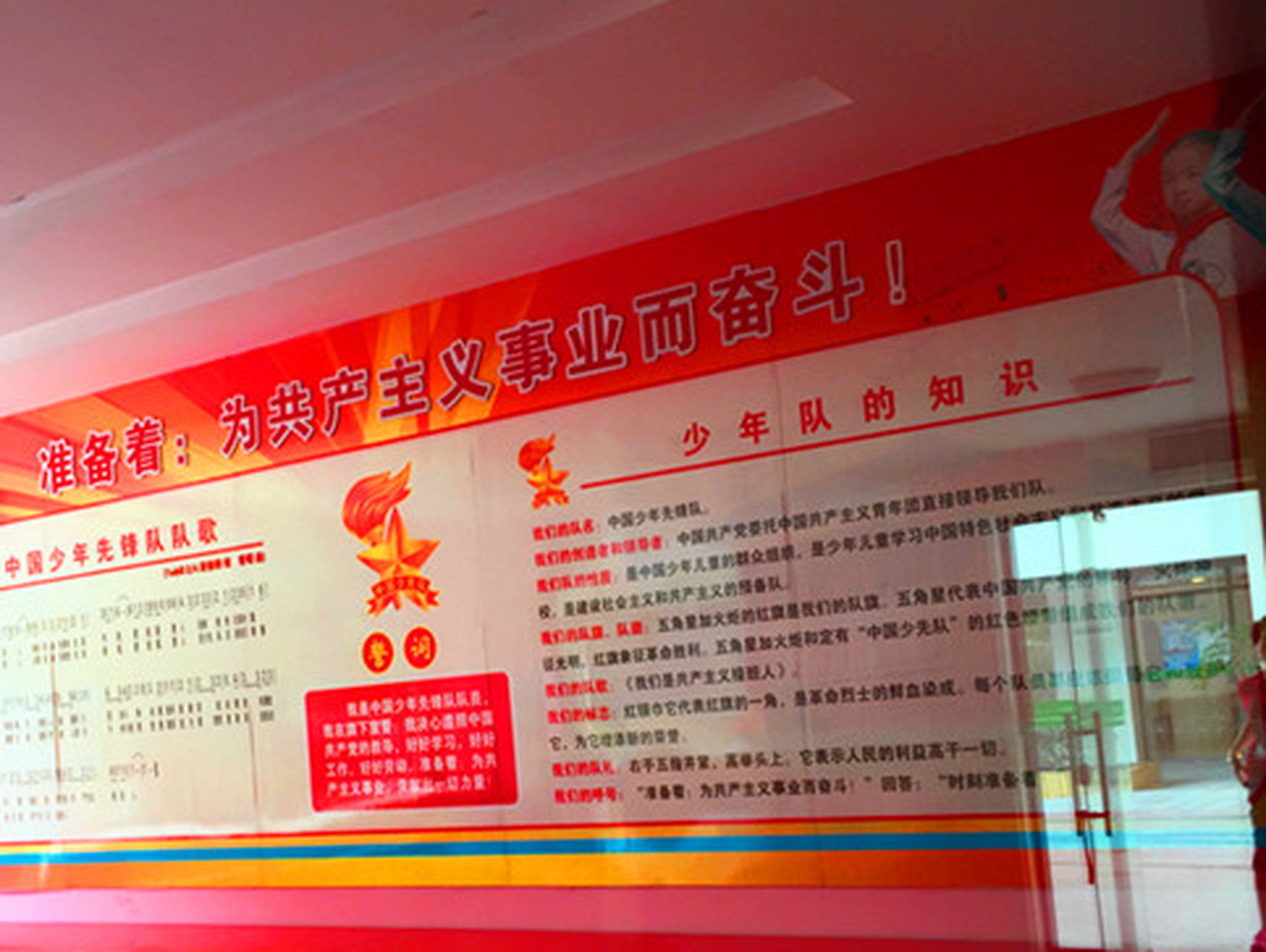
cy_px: 602
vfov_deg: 34.2
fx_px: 1537
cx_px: 540
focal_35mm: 42
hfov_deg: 44.6
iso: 32
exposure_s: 1/60
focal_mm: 4.15
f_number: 2.2
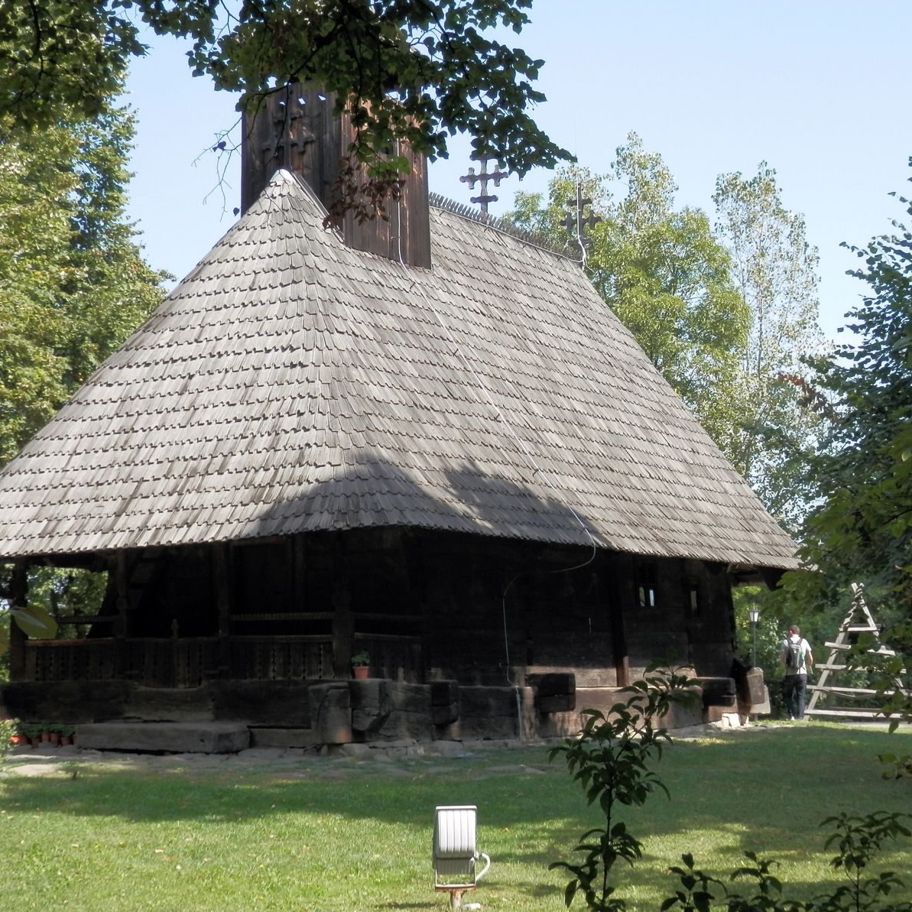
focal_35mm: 64
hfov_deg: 26.8
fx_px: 1908
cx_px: 589
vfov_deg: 26.9
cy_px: 455
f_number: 4.1
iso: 80
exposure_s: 1/250
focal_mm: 9.8
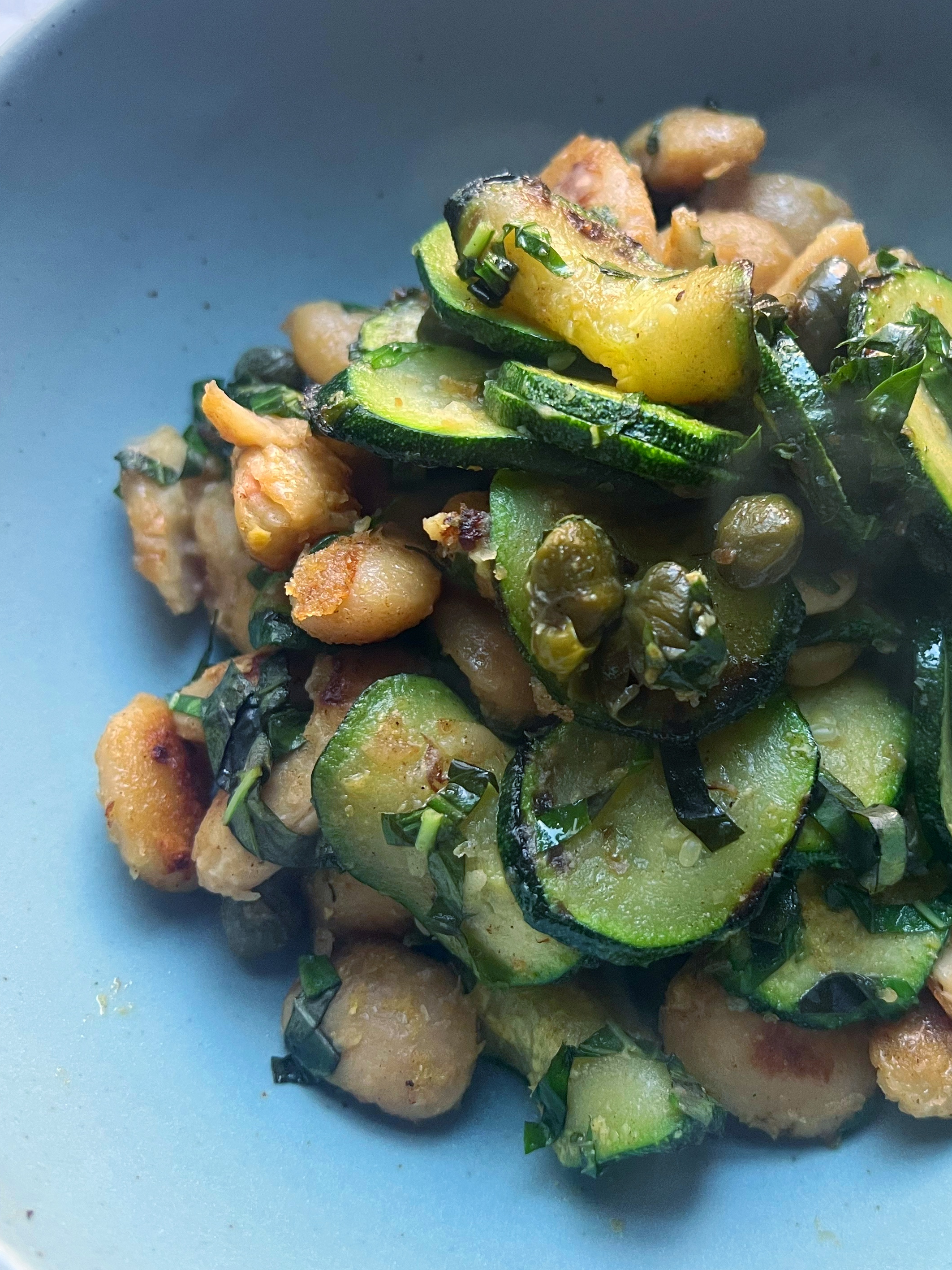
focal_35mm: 37
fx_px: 1357
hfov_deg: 38.1
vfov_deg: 50.1
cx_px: 664
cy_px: 641
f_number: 1.5
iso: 125
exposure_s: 1/80
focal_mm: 5.7
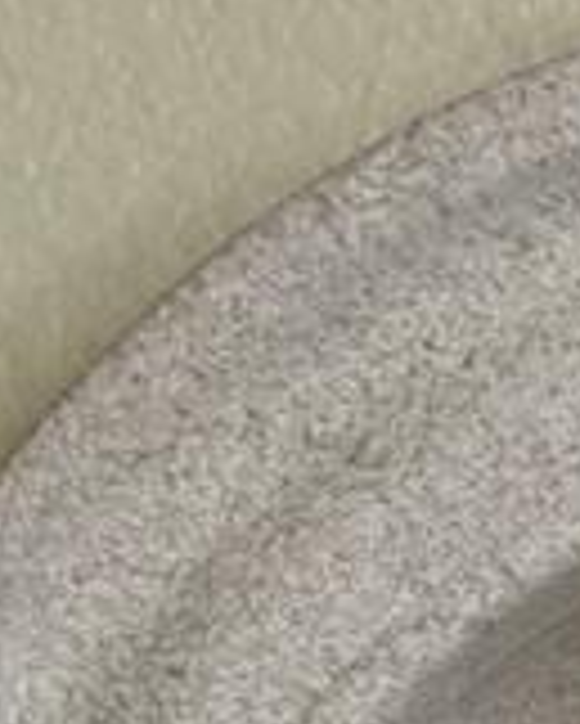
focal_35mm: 175
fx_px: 3751
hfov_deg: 8.5
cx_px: 1084
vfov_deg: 8.2
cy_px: 2572
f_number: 1.78
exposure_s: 1/366
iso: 80
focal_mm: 6.76
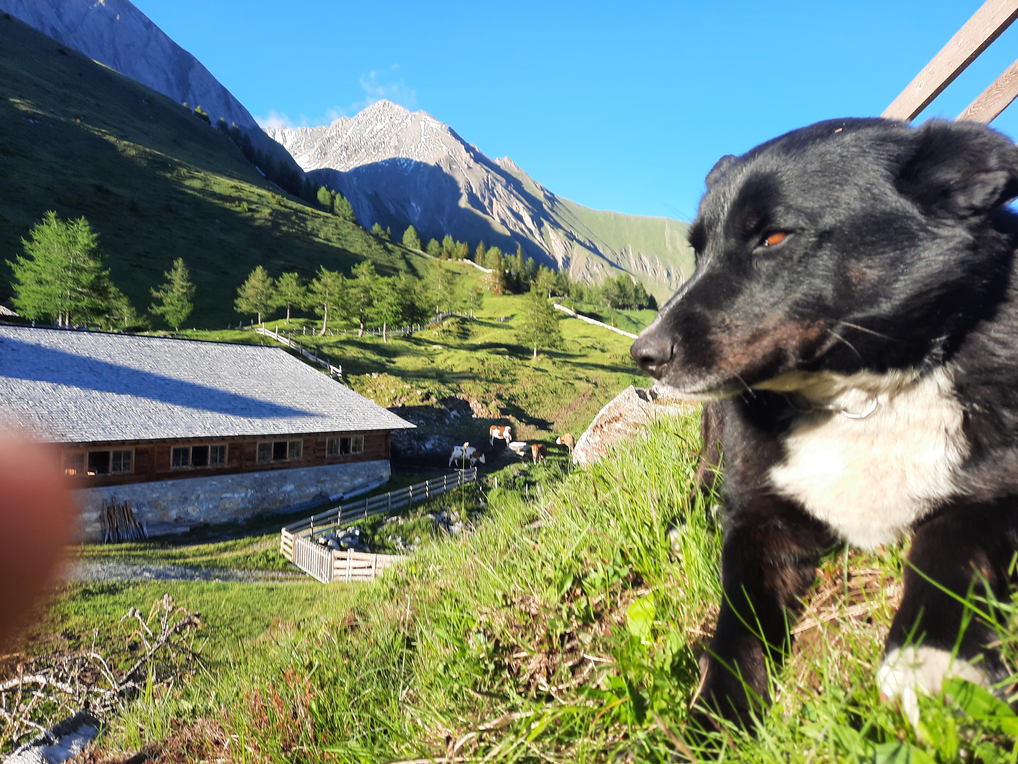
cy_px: 382
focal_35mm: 25
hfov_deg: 69.4
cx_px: 509
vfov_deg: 54.9
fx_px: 735
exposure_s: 1/339
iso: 32
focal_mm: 4.6
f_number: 2
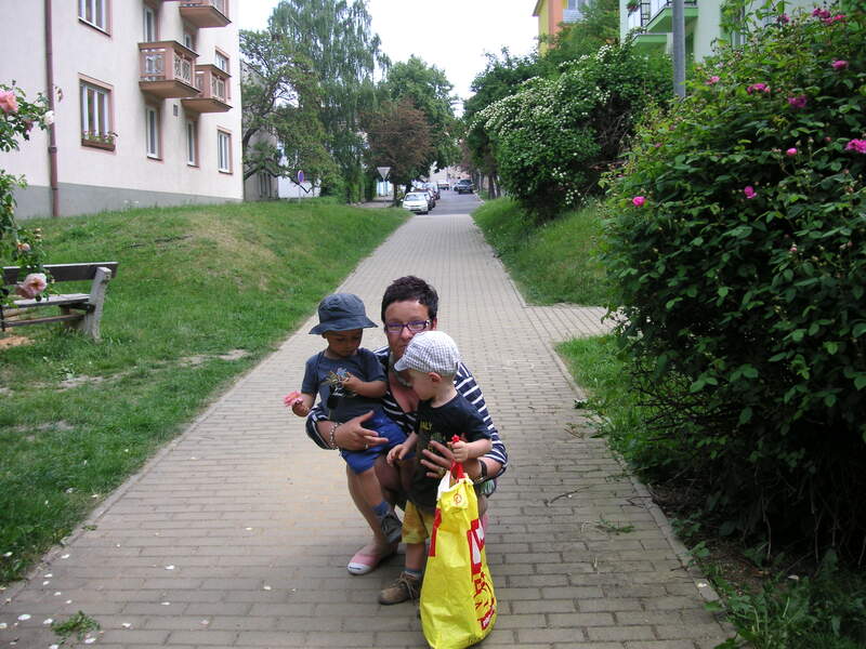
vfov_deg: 38.7
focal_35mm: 37
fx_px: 926
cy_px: 324
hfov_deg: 50.1
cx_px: 433
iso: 50
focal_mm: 6.1
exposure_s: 1/350
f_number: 2.8
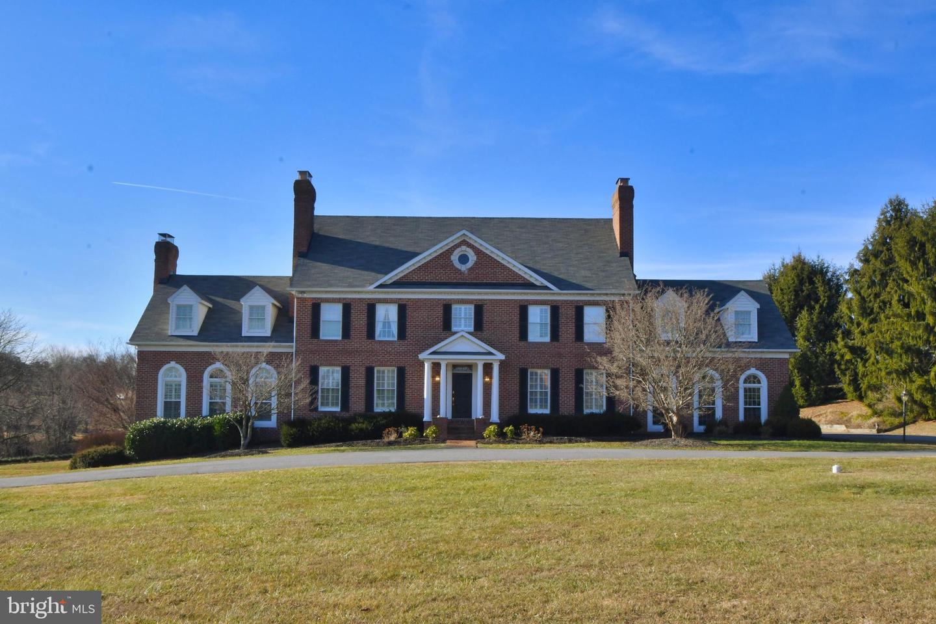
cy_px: 312
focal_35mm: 36
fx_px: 936
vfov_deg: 36.9
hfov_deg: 53.1
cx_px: 468
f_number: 22
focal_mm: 24
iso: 500
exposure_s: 1/250
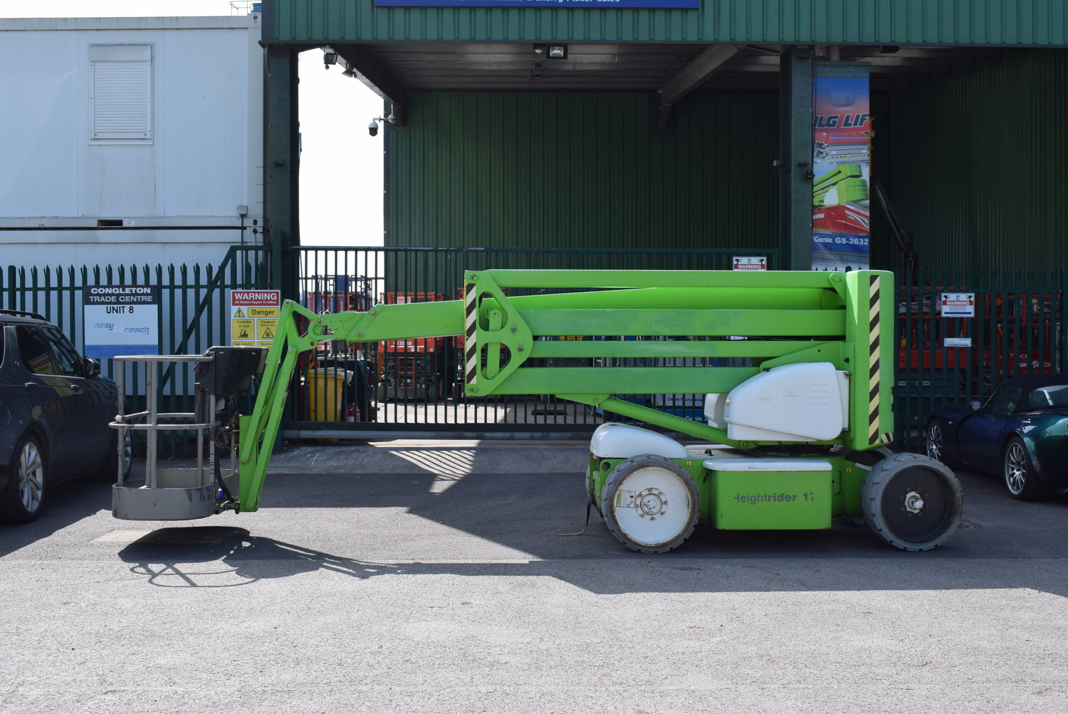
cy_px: 357
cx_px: 534
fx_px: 1202
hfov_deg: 47.9
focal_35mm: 40
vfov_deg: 33.1
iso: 200
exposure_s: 1/320
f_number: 9
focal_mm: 27
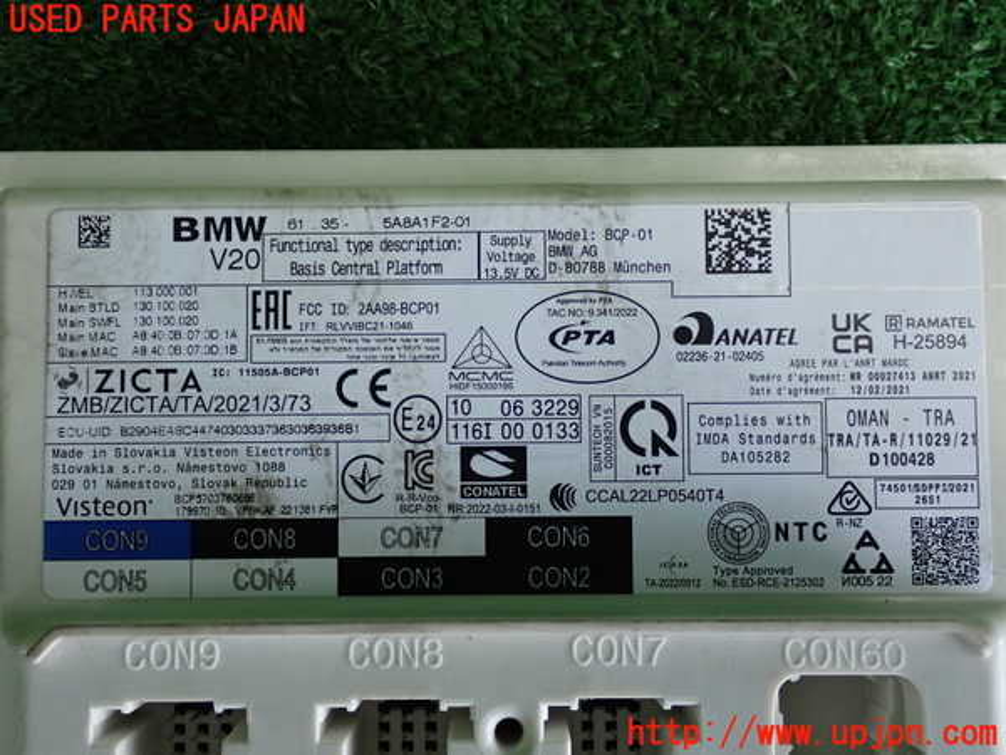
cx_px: 503
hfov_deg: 42.9
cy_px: 378
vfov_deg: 32.9
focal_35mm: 44
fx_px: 1279
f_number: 2.9
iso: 400
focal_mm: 7.84
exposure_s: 1/125
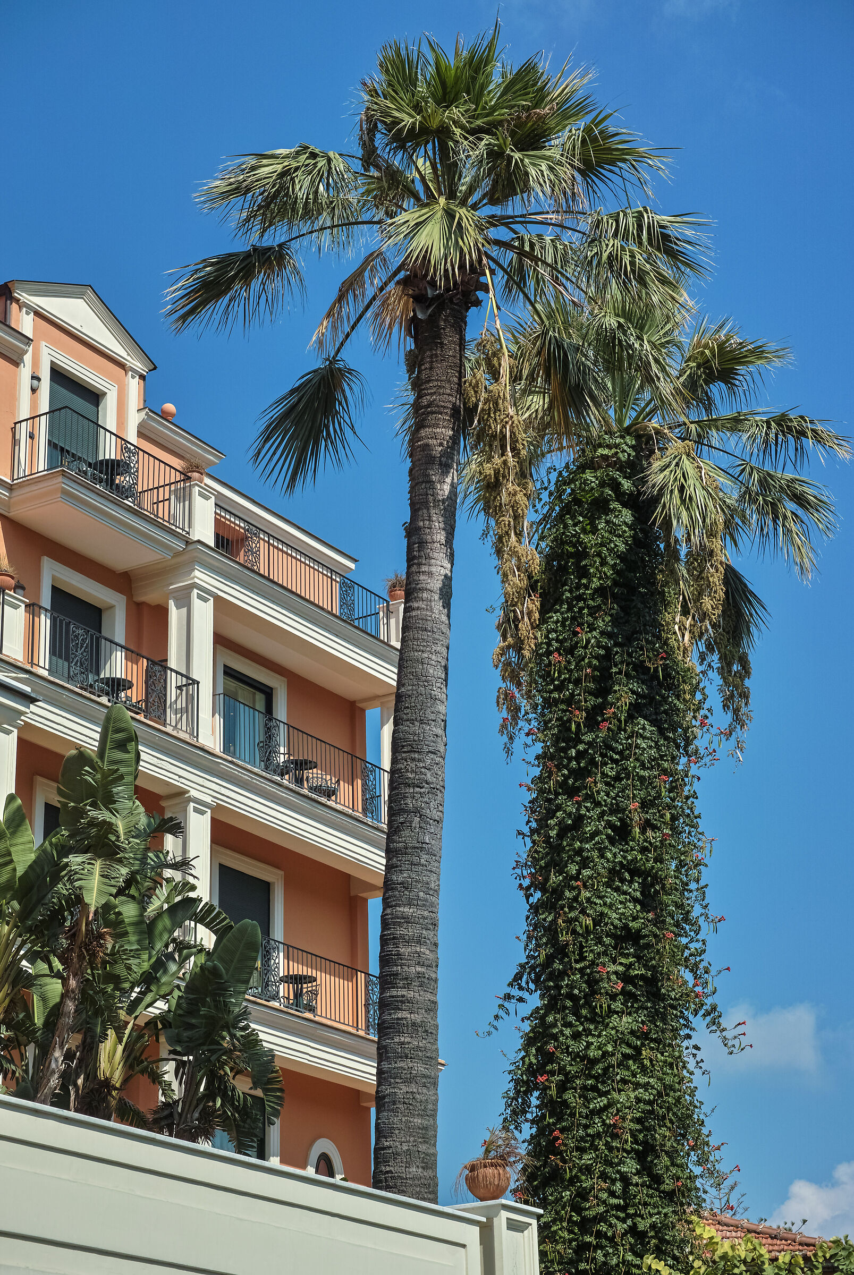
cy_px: 638
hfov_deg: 18.2
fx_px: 2660
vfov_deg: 27.0
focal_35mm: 75
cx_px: 427
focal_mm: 50
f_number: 5.6
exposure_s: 1/1000
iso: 200
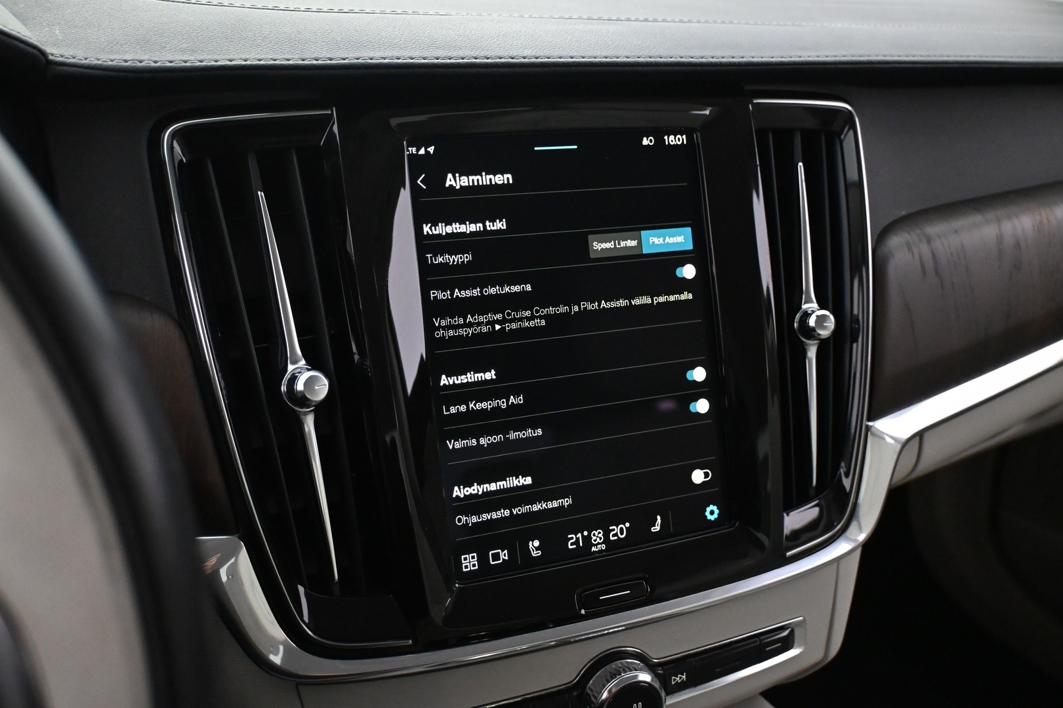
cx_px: 532
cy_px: 354
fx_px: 996
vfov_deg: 39.1
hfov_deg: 56.1
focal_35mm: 34
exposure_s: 1/60
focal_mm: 22.5
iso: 4500
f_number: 4
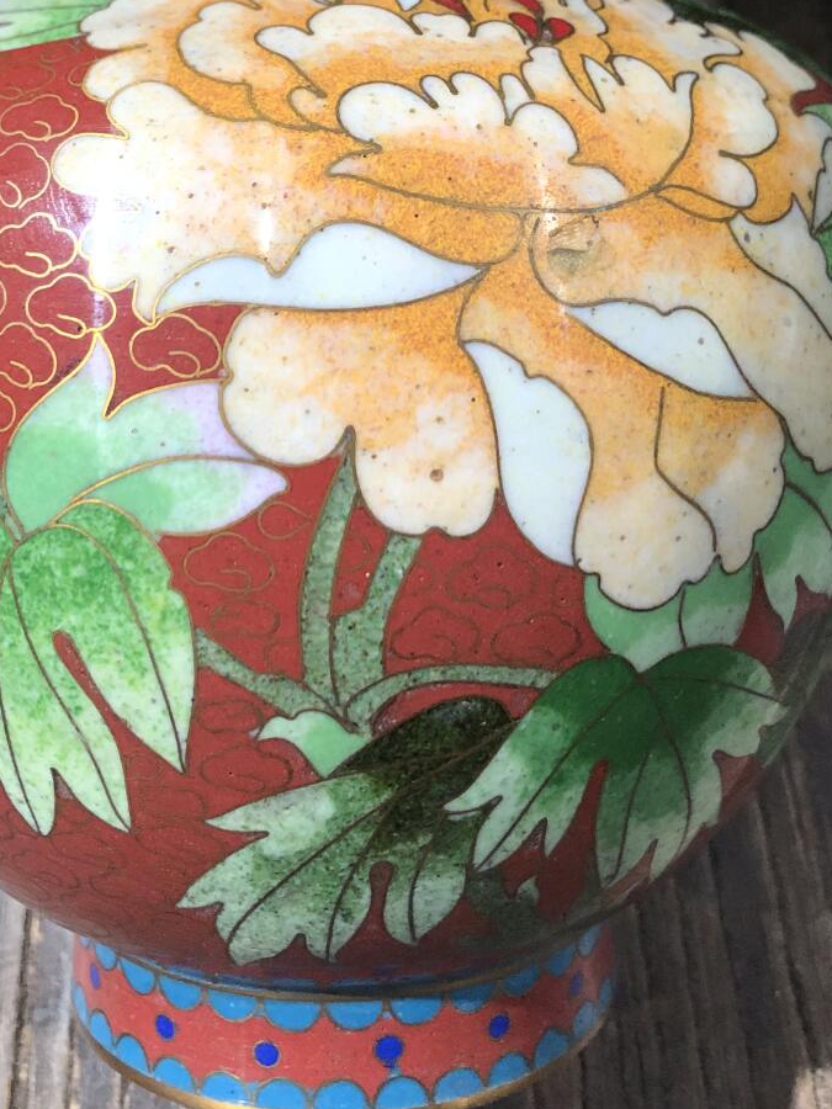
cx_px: 336
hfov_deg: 26.1
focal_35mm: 56
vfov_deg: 32.4
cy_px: 86
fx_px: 1795
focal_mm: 3.99
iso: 40
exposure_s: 1/30
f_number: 1.8
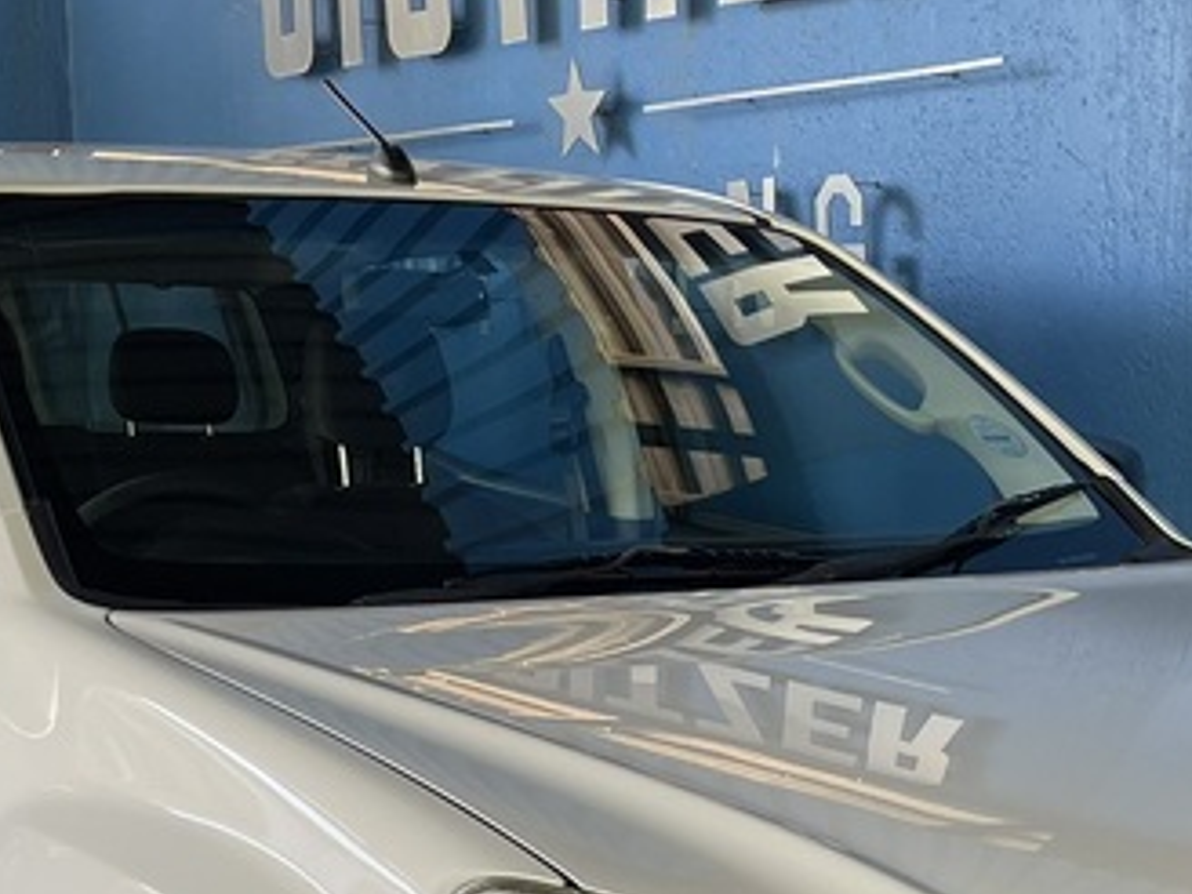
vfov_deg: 18.1
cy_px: 1039
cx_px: 712
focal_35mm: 78
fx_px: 2686
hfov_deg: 25.0
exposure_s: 1/100
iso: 100
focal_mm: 5.1
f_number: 1.6
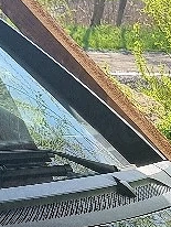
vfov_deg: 12.5
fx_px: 1019
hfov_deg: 9.0
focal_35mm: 155
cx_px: -183
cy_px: 242
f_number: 1.8
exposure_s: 1/333
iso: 50
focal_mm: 6.7
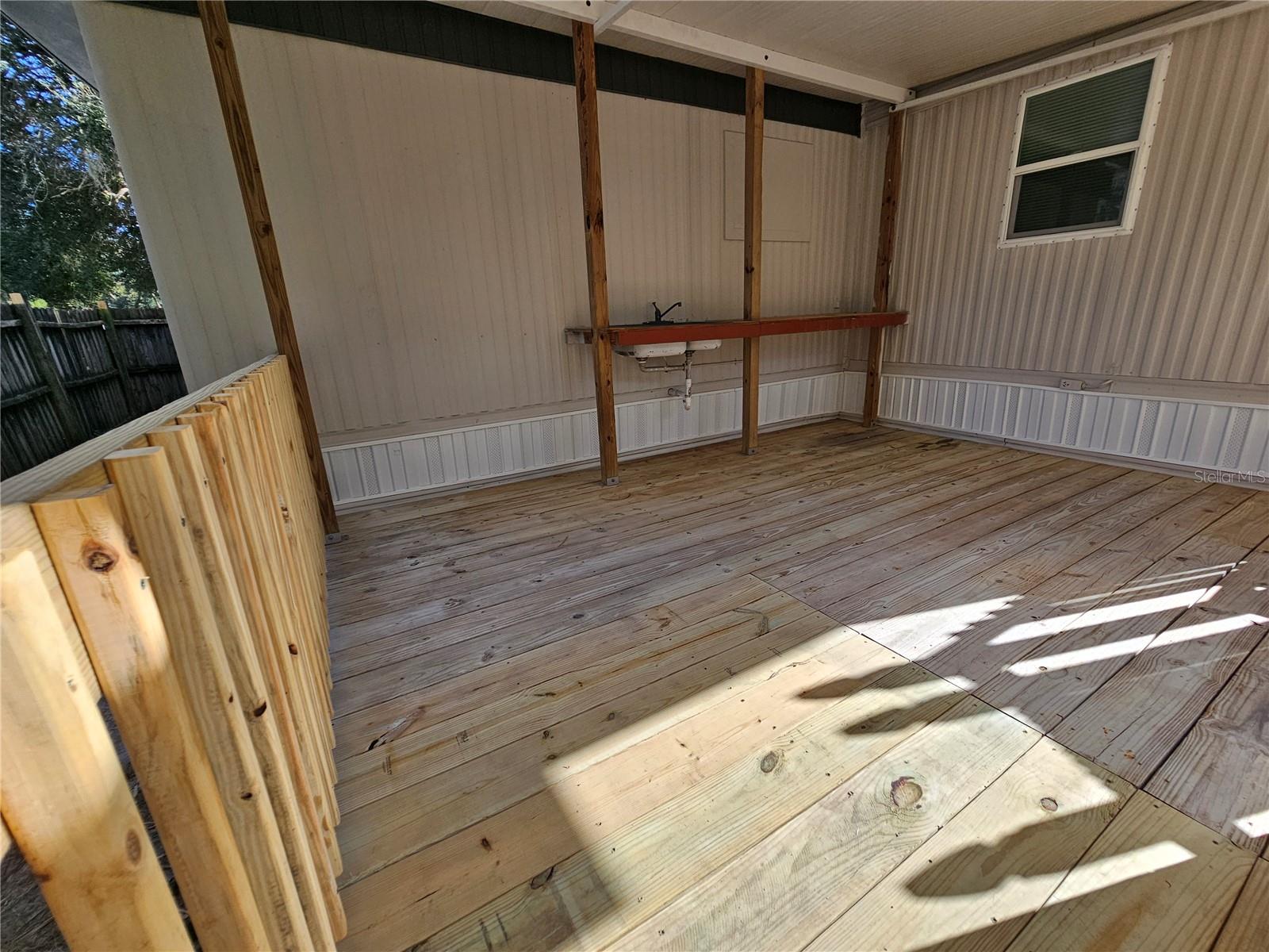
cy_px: 476
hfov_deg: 106.2
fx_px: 477
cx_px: 634
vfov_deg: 89.9
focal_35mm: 13
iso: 50
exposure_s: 1/719
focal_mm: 2.2
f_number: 2.2
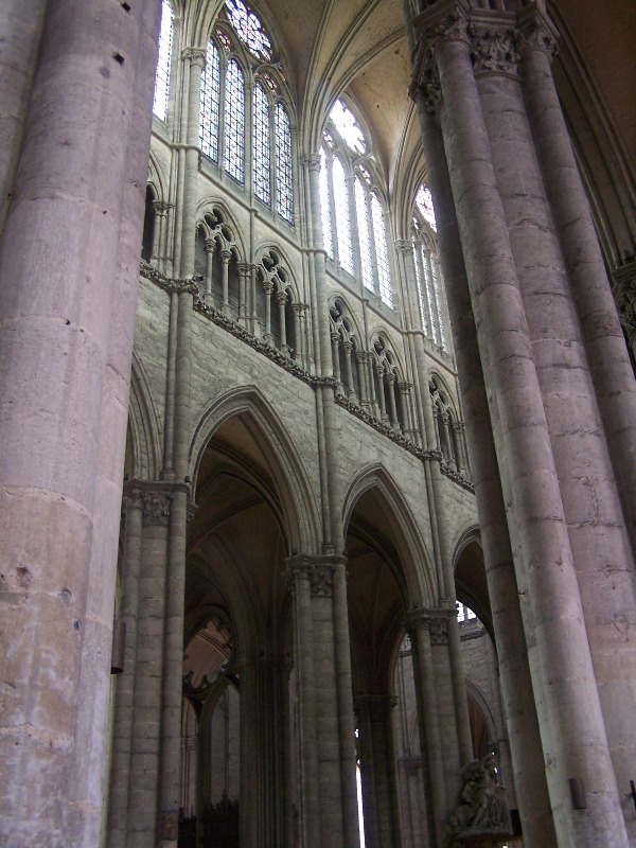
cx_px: 318
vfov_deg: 49.0
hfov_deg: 37.7
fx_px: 931
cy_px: 424
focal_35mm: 38
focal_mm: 6.3
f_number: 2.8
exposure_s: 1/8
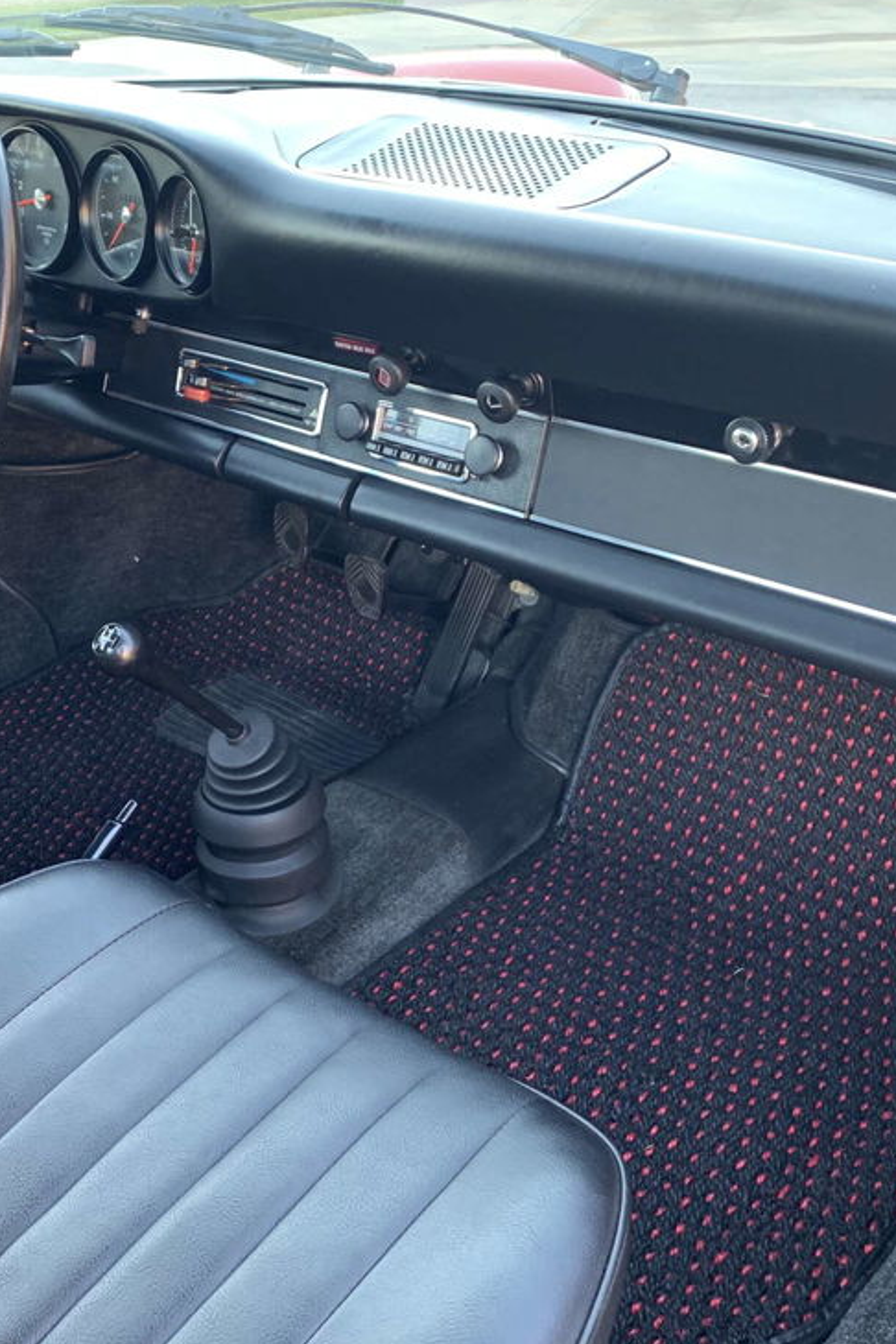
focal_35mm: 38
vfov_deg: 50.7
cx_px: 347
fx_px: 1419
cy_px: 651
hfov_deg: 34.9
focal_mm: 4.25
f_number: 1.8
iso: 200
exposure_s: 1/60
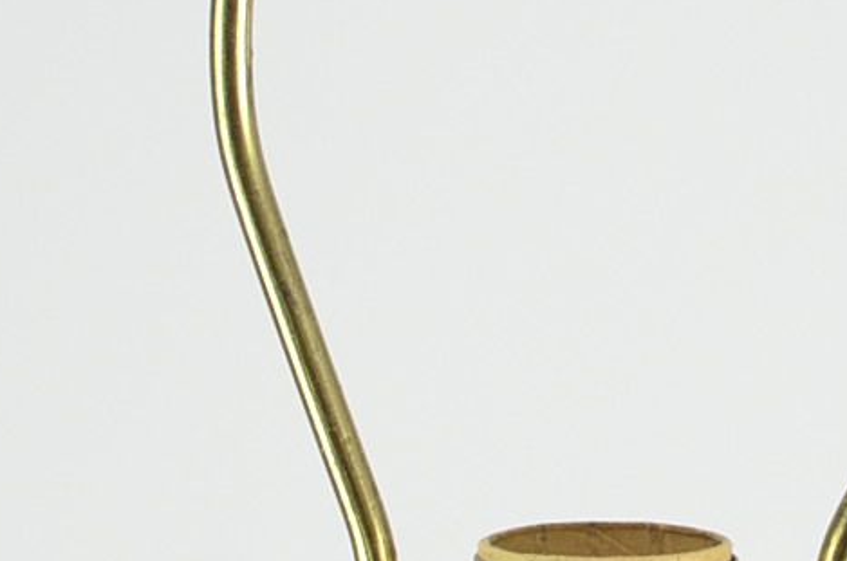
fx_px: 6474
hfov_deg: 7.5
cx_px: 638
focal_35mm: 276
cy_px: 222
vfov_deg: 5.0
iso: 800
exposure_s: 1/125
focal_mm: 35
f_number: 4.5
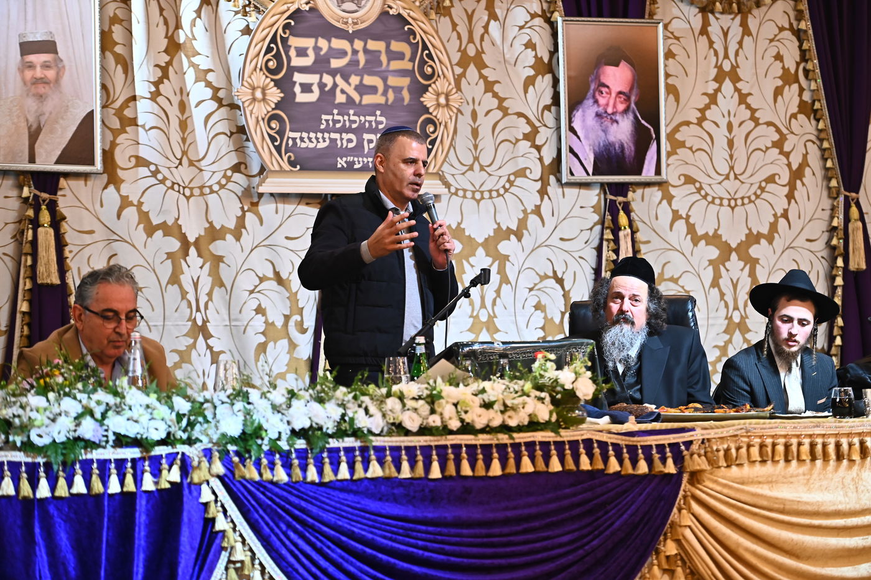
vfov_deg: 13.4
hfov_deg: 20.0
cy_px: 290
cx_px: 436
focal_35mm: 102
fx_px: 2467
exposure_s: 1/200
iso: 2500
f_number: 3.5
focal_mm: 102
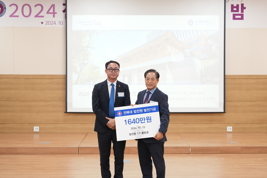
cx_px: 134
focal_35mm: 50
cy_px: 89
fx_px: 371
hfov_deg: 39.6
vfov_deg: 27.0
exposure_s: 1/125
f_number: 2.8
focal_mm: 50
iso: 800
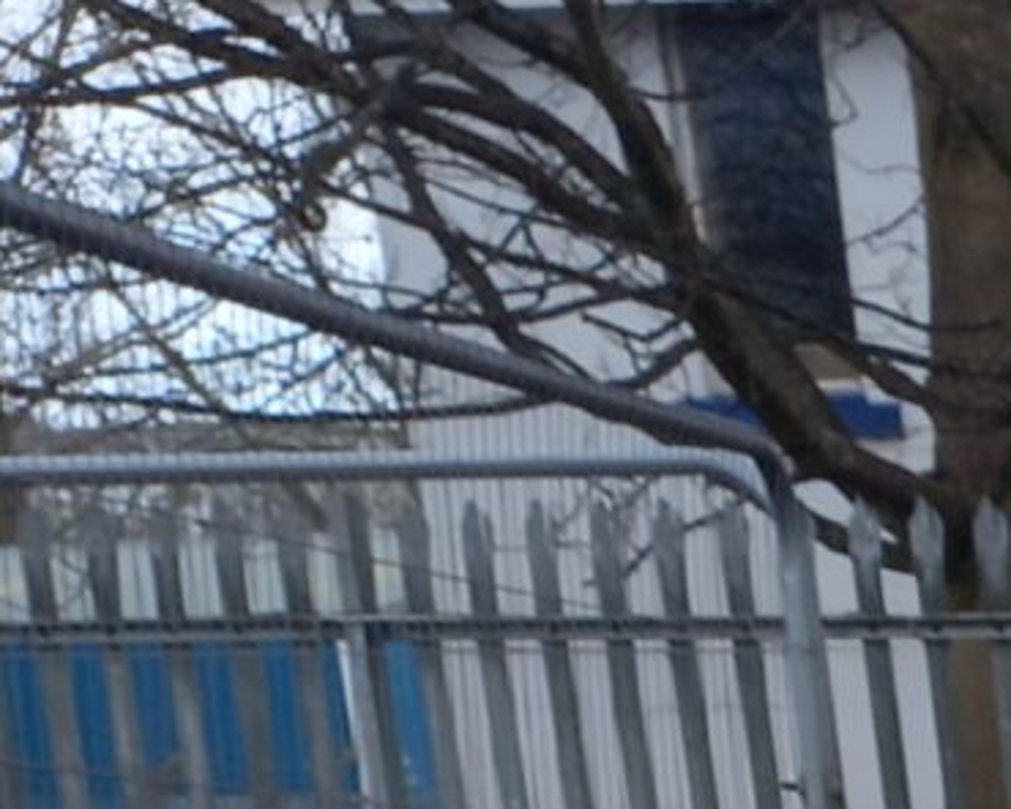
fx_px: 5057
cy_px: 2610
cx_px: 2752
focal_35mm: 169
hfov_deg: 9.6
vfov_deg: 7.7
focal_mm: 4.6
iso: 25
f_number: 2
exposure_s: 1/129
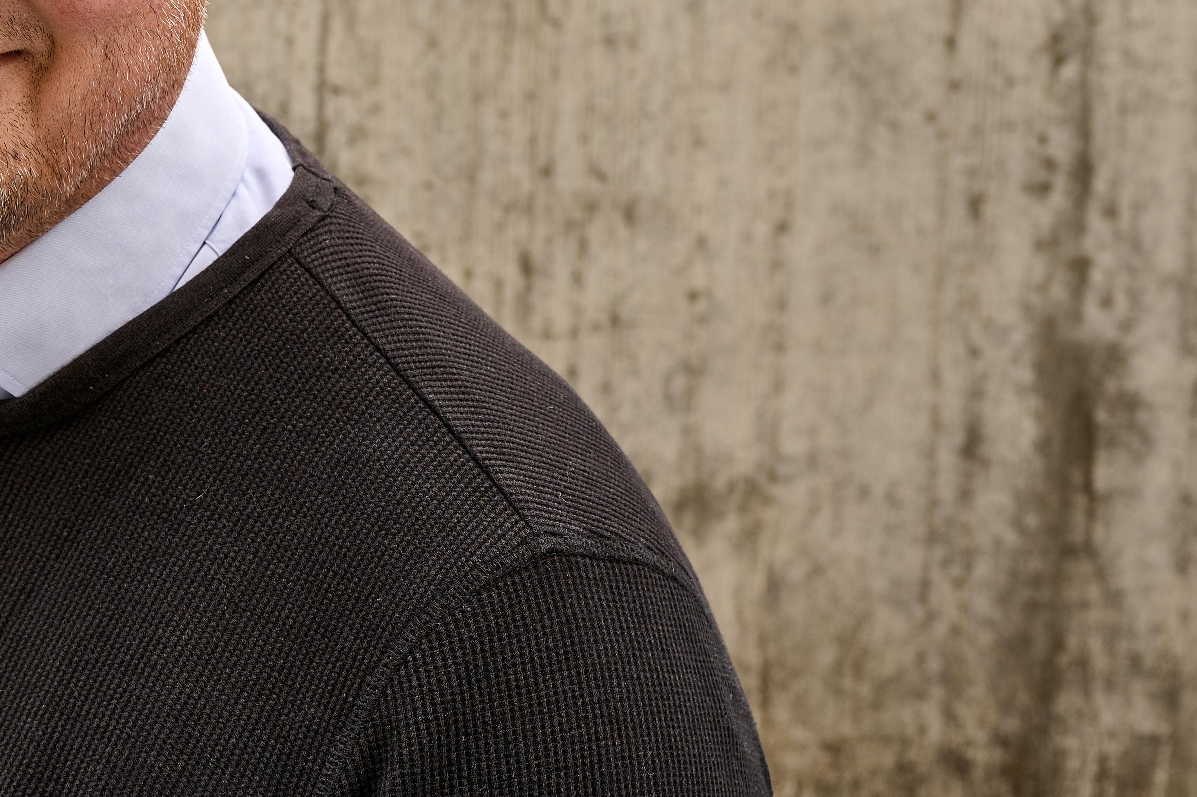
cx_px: 92
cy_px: 12
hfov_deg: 20.6
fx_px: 3223
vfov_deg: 13.9
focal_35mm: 97
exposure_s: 1/125
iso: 200
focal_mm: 49
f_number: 8
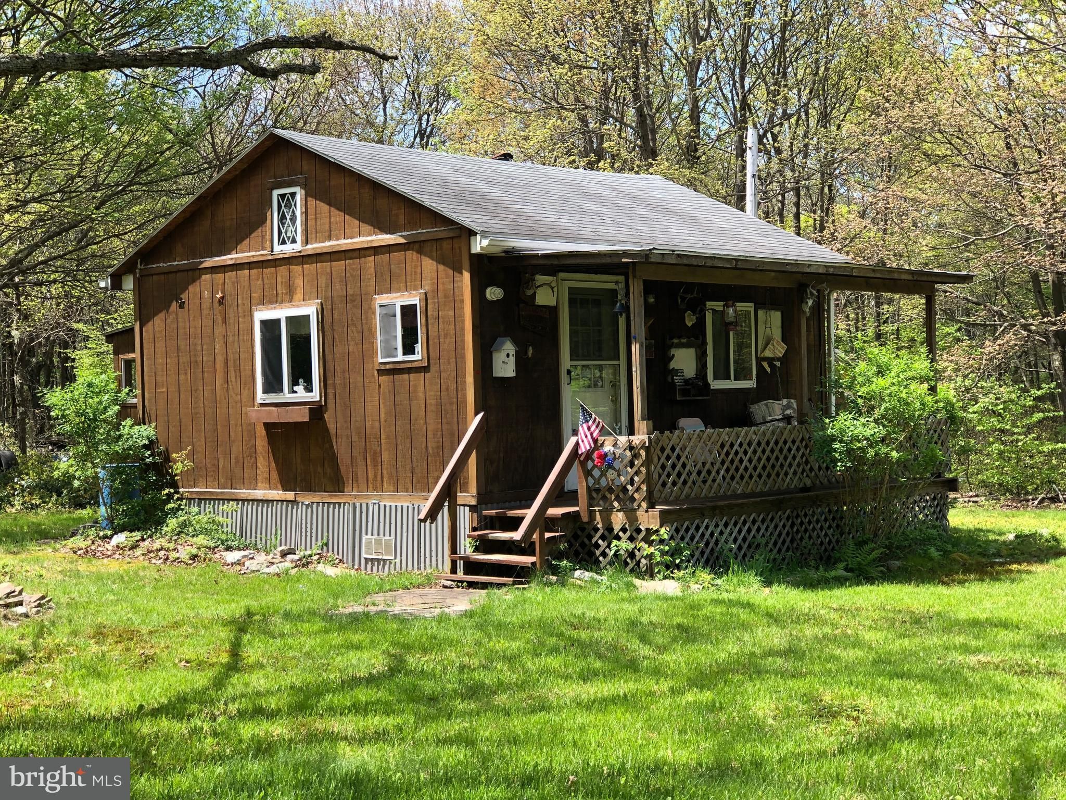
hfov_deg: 33.8
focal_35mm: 57
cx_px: 533
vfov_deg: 25.7
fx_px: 1755
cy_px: 400
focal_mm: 6.6
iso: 20
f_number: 2.8
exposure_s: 1/187
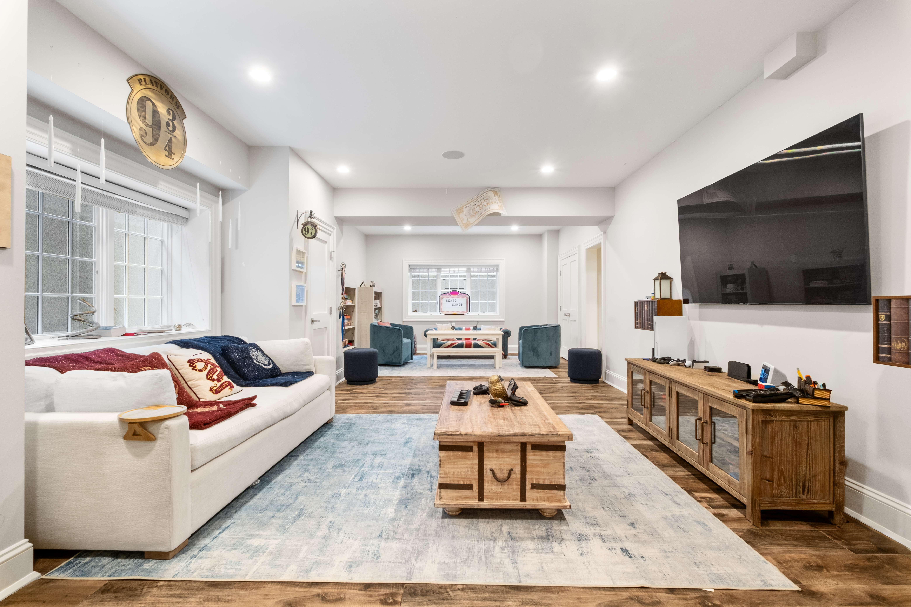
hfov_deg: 100.4
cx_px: 456
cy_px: 304
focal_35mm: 15
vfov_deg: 77.3
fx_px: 380
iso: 320
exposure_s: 2.5
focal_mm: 10
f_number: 9
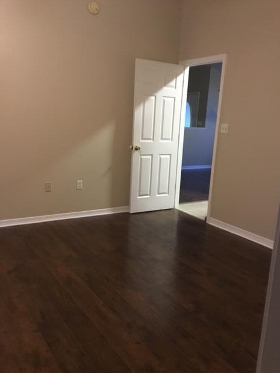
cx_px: 142
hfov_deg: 44.2
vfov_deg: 56.8
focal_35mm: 32
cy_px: 191
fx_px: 345
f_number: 2.4
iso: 500
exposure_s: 1/17
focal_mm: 3.3
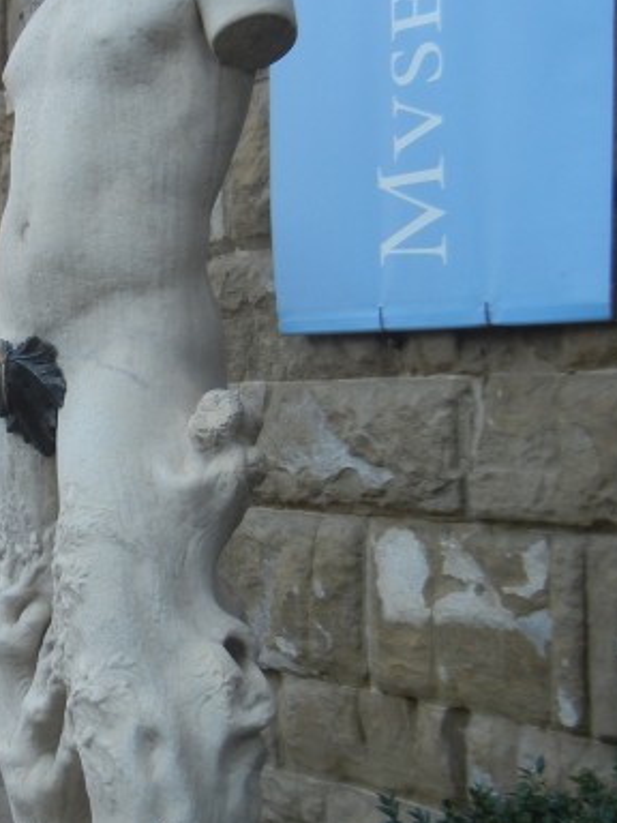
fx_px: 1426
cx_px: 64
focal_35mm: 60
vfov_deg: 32.2
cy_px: 371
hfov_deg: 23.8
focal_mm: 5.4
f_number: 3.5
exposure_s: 1/390
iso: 160
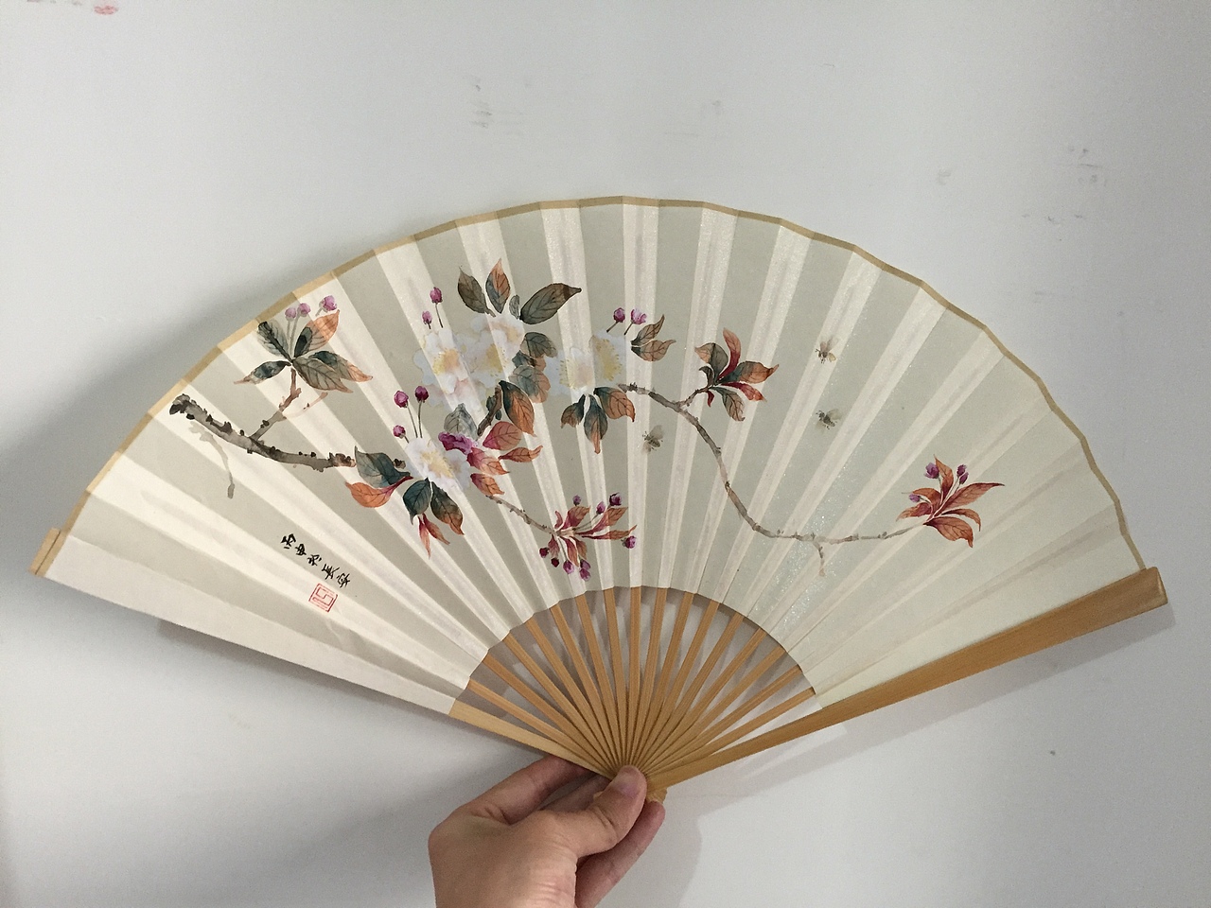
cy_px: 454
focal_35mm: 29
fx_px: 1015
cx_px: 606
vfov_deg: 48.2
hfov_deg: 61.7
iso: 200
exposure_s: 1/33
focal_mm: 4.15
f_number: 2.2
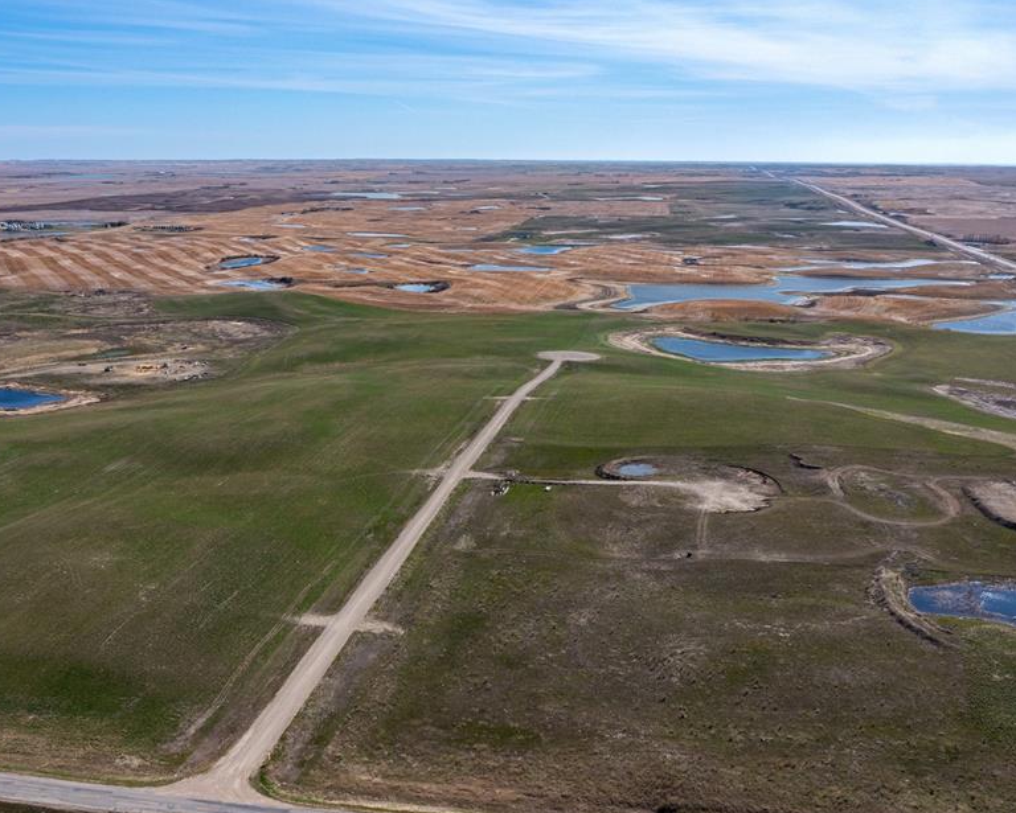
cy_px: 428
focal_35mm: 35
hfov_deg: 51.4
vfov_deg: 42.2
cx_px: 451
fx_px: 1053
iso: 100
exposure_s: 1/800
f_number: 6.3
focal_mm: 10.26
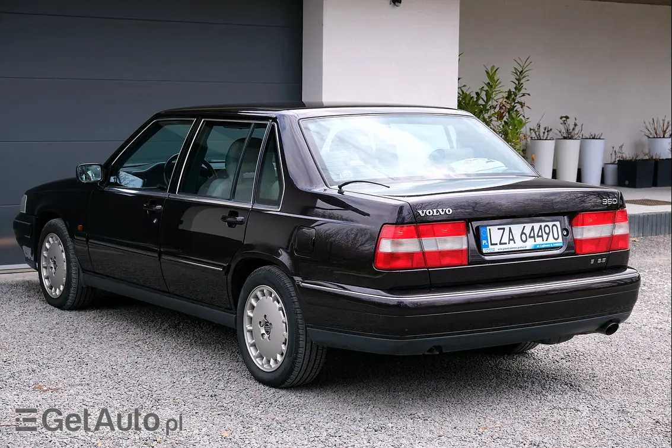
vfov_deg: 19.7
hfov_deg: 29.2
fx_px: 1288
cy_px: 224
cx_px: 336
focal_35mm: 69
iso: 320
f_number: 5.6
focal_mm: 46.3
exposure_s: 1/300
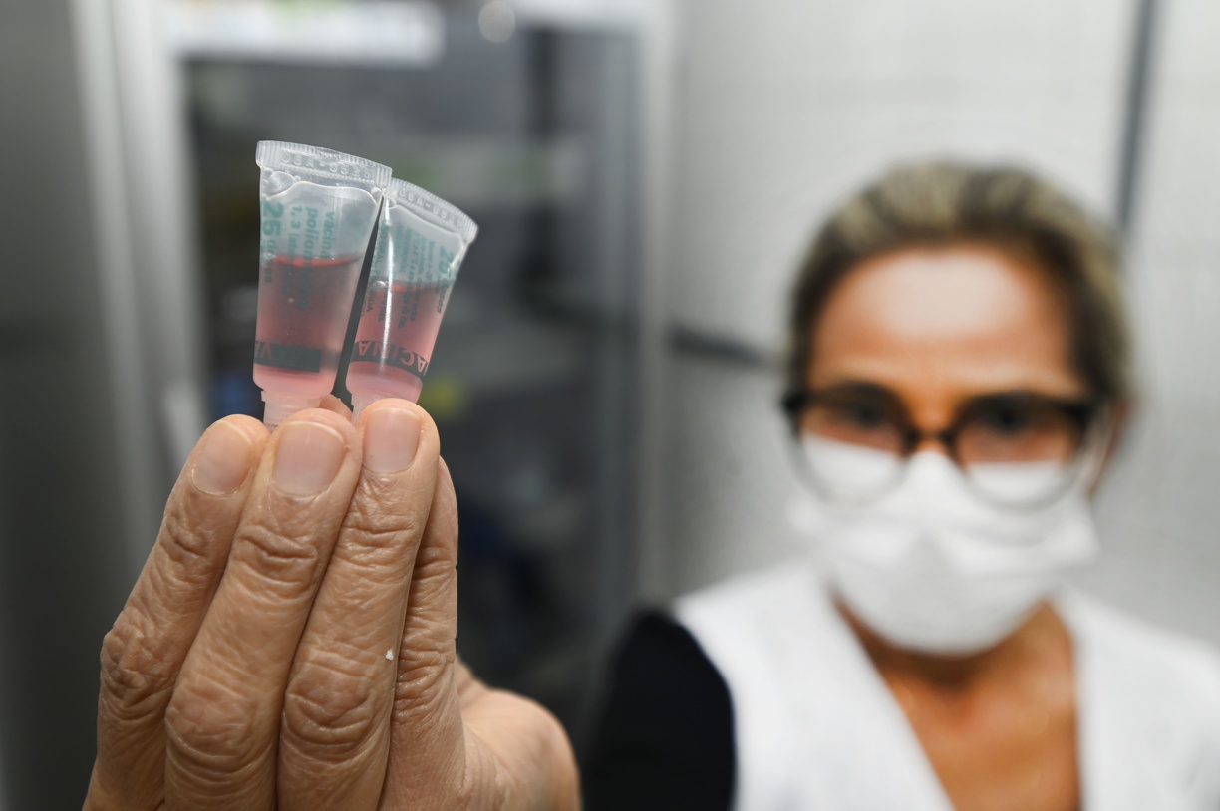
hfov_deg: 54.5
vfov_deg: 37.8
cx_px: 610
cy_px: 406
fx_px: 1185
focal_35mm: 35
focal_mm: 35
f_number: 5
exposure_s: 1/200
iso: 400
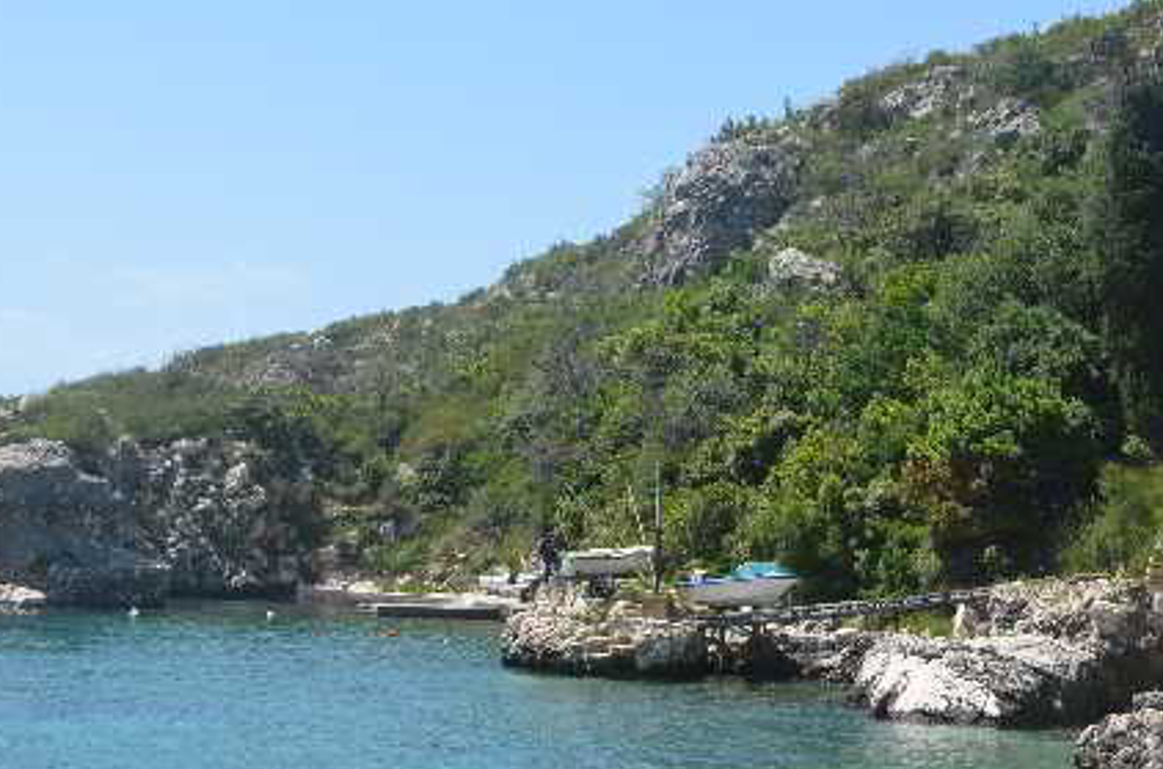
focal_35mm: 74
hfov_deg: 27.4
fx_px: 2384
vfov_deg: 18.2
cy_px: 176
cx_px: 532
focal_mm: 26
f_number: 8
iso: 100
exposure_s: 1/250
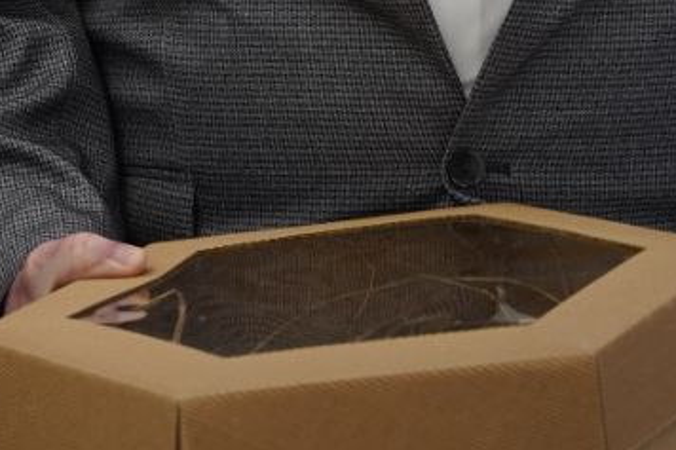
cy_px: -303
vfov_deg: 5.2
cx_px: -72
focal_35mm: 263
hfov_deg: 7.8
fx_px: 4936
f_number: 4
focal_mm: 72
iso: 1250
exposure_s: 1/125
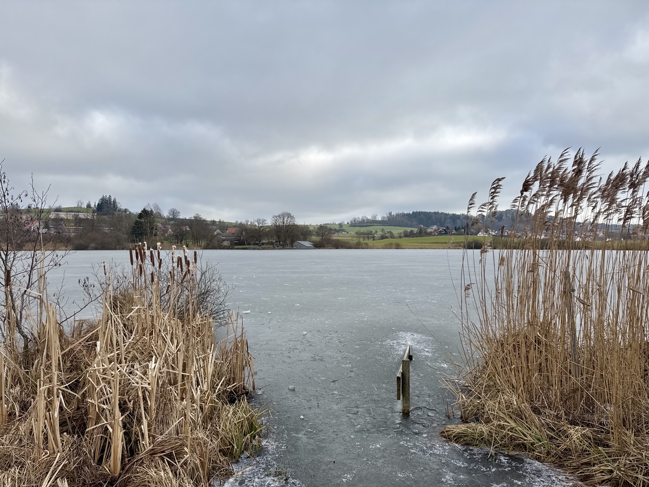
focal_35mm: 24
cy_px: 244
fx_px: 450
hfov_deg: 71.6
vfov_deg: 56.8
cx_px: 324
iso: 80
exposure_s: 1/2331
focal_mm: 6.76
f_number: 1.78
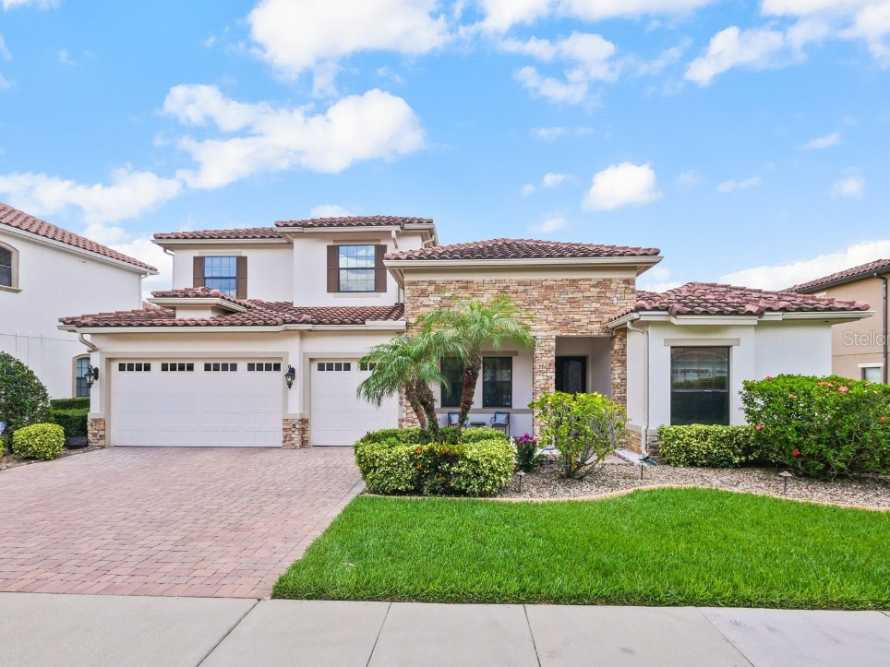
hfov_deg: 91.0
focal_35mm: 17
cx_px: 458
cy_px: 338
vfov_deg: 74.7
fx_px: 437
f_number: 6.3
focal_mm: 8
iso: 200
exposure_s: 1/320
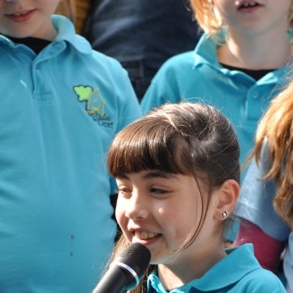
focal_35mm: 816
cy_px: 195
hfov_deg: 2.1
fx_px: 7814
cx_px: 177
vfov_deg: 2.1
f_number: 6.3
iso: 200
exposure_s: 1/250
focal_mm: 300
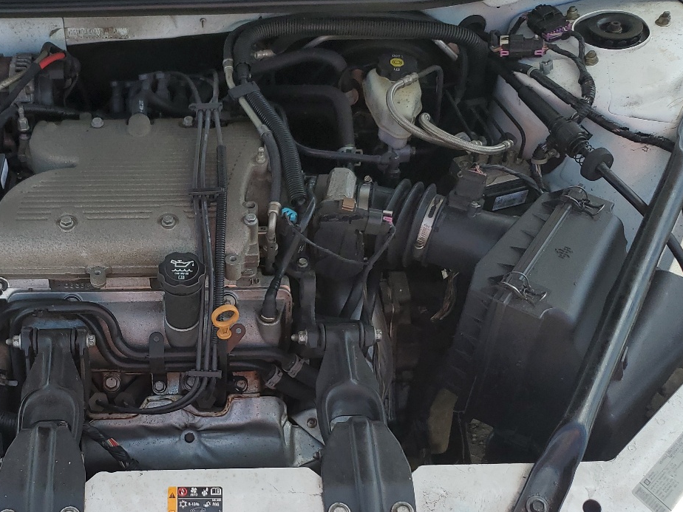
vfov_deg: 31.4
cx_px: 194
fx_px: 888
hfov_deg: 41.2
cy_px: 403
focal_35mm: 45
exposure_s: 1/1250
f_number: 1.5
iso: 50
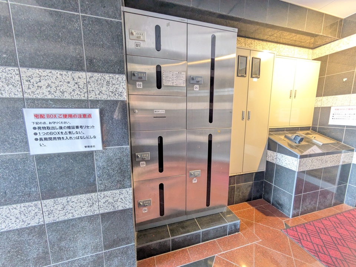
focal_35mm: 14
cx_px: 178
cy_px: 134
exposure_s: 1/15
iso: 516
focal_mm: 1.83
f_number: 2.2
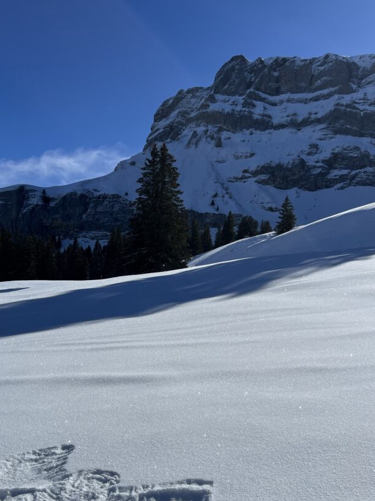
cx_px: 156
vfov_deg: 55.0
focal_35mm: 33
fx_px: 477
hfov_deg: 42.8
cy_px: 300
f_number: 1.5
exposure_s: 1/14286
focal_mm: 5.7
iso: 50
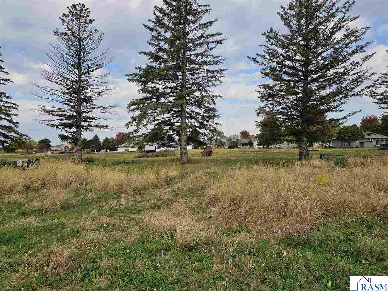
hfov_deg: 73.9
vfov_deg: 58.9
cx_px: 194
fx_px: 258
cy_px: 146
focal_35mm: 23
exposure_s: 1/425
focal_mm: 6.3
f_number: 1.7
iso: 10
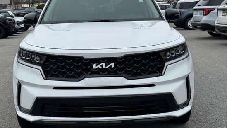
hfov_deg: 34.3
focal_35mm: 61
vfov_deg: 19.7
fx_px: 367
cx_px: 101
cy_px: 53
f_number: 1.78
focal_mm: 6.76
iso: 64
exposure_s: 1/2513
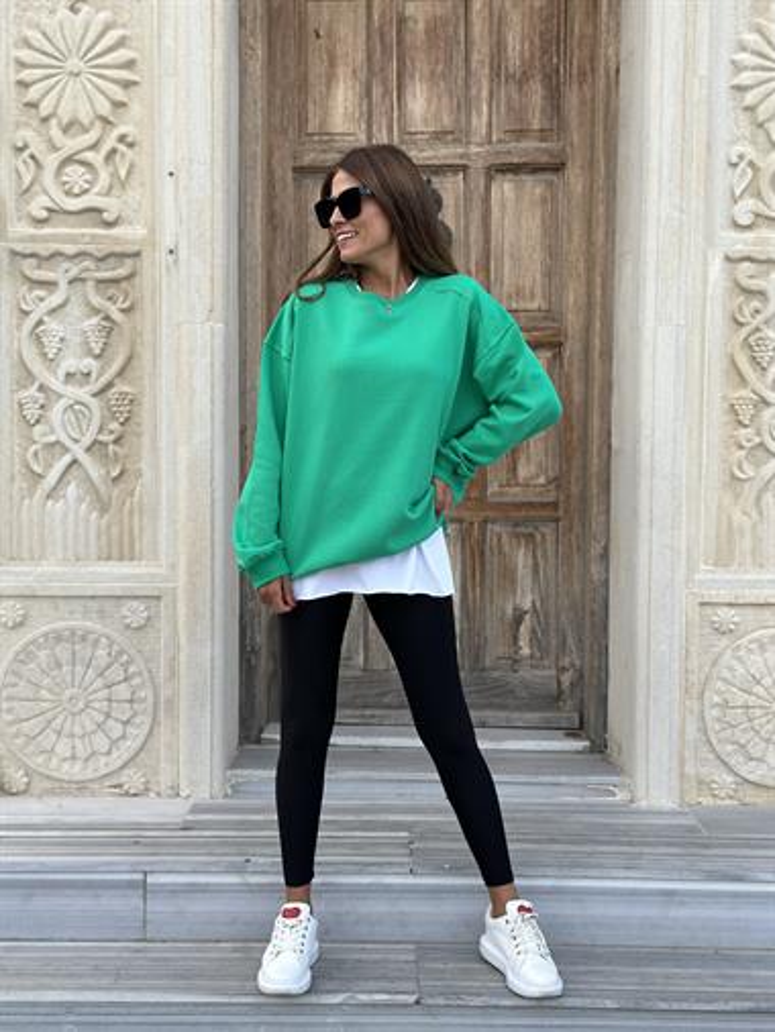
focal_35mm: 48
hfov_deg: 30.3
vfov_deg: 39.6
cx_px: 388
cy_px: 516
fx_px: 1432
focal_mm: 6.86
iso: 80
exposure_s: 1/345
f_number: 1.78
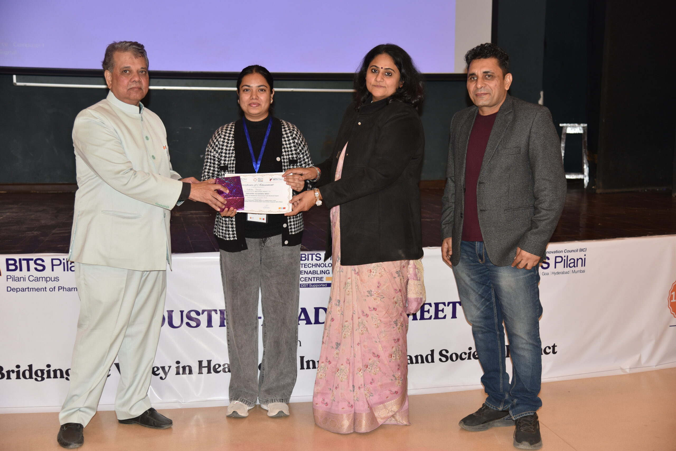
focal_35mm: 52
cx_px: 338
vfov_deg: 26.0
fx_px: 977
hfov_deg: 38.2
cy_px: 226
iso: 250
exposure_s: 1/60
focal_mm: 52
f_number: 4
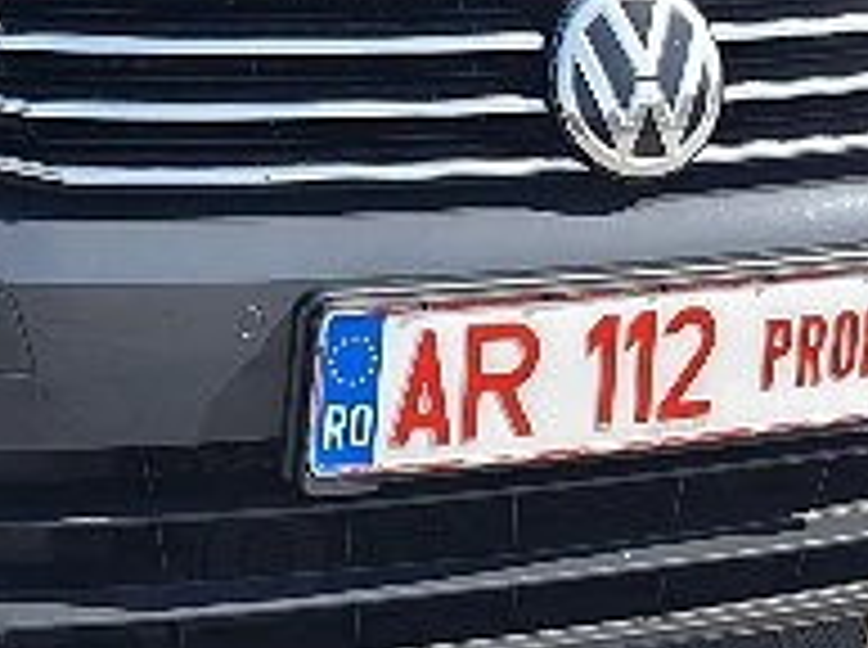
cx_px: 144
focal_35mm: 135
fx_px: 3379
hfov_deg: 14.5
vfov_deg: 10.6
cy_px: -288
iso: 50
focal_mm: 4.32
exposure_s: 1/1000
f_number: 1.7
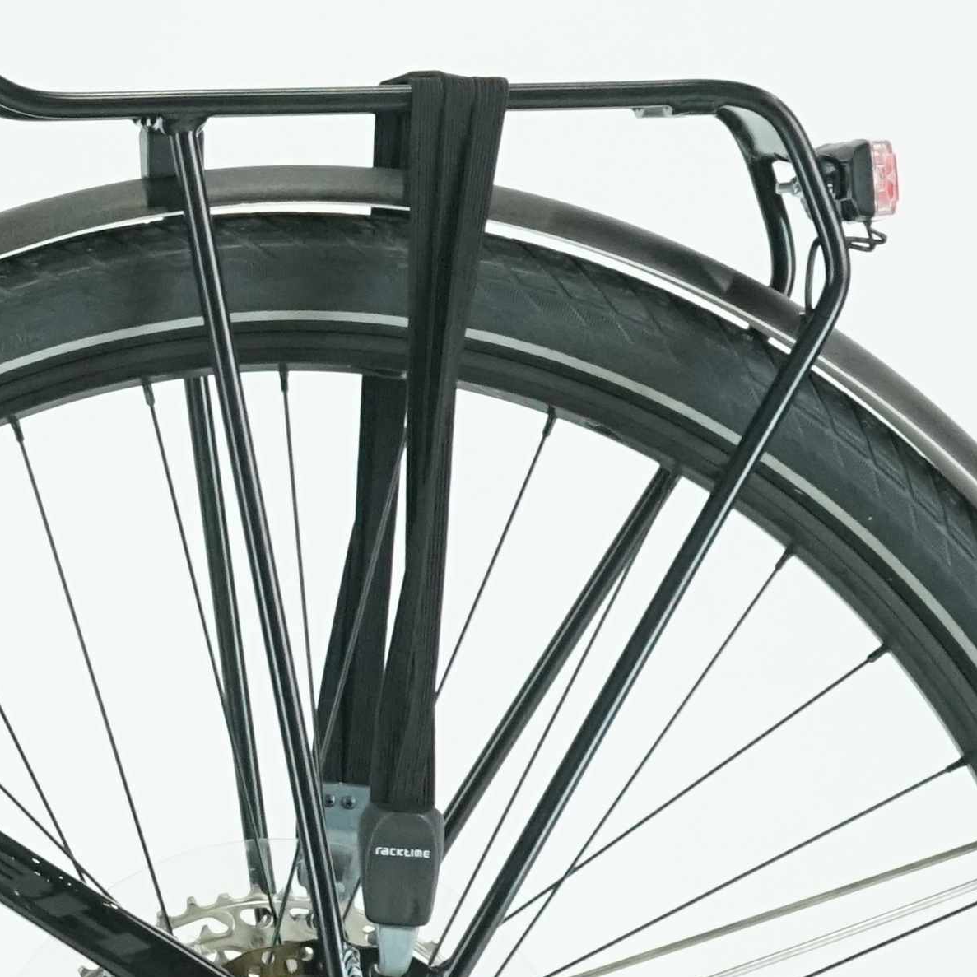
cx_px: -1221
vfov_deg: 6.7
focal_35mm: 262
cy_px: 500
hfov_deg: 6.4
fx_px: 8366
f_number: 7.1
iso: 3200
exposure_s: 1/200
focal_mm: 61
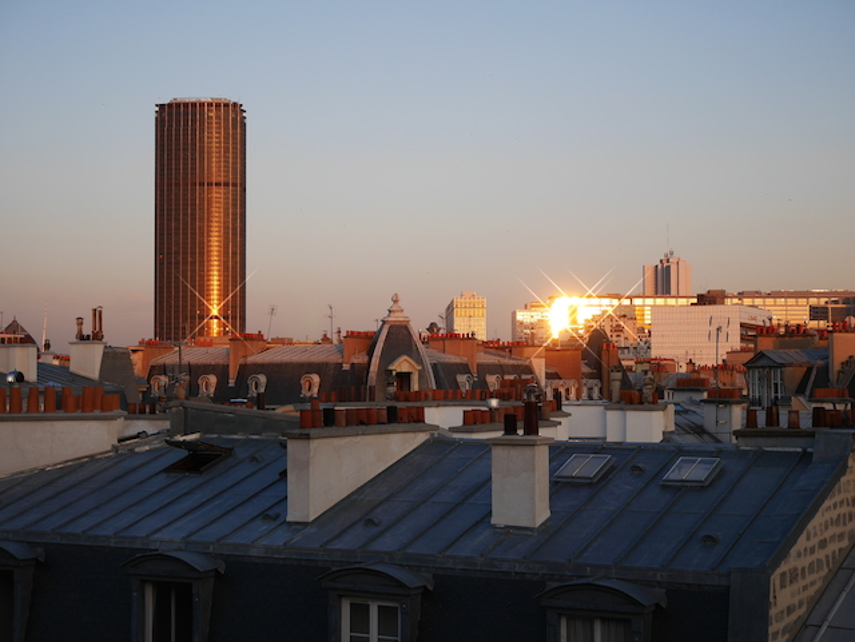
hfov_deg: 30.2
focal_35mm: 64
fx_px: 1582
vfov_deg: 23.0
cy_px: 321
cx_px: 428
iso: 200
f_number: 5.6
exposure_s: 1/160
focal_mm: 32
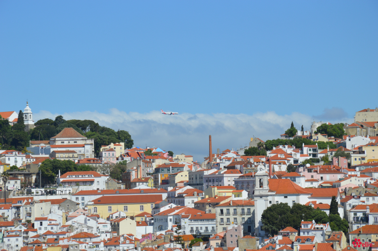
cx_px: 189
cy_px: 126
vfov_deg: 8.7
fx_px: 1652
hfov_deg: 13.1
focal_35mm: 158
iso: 100
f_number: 9
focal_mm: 105
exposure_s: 1/320
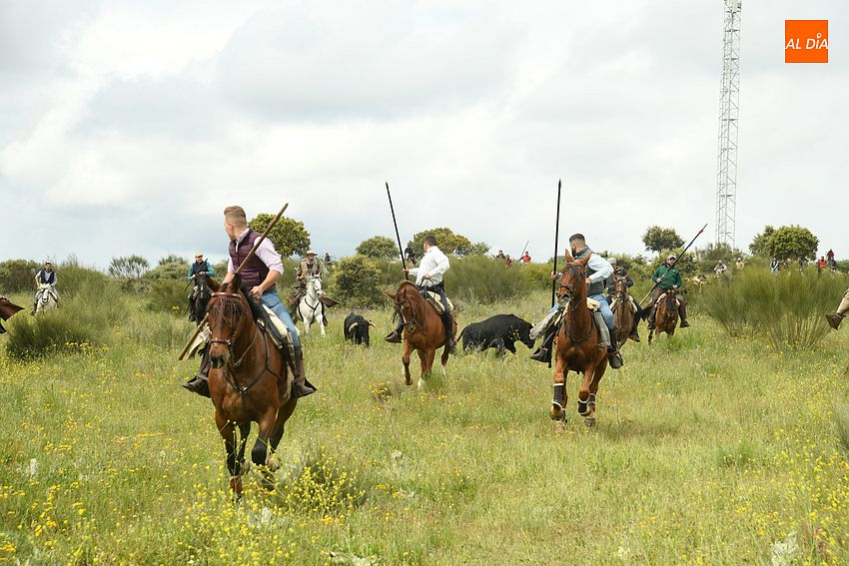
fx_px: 2005
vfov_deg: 16.1
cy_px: 283
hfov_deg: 23.9
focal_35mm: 85
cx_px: 424
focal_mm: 85
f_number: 9
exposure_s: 1/320
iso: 250
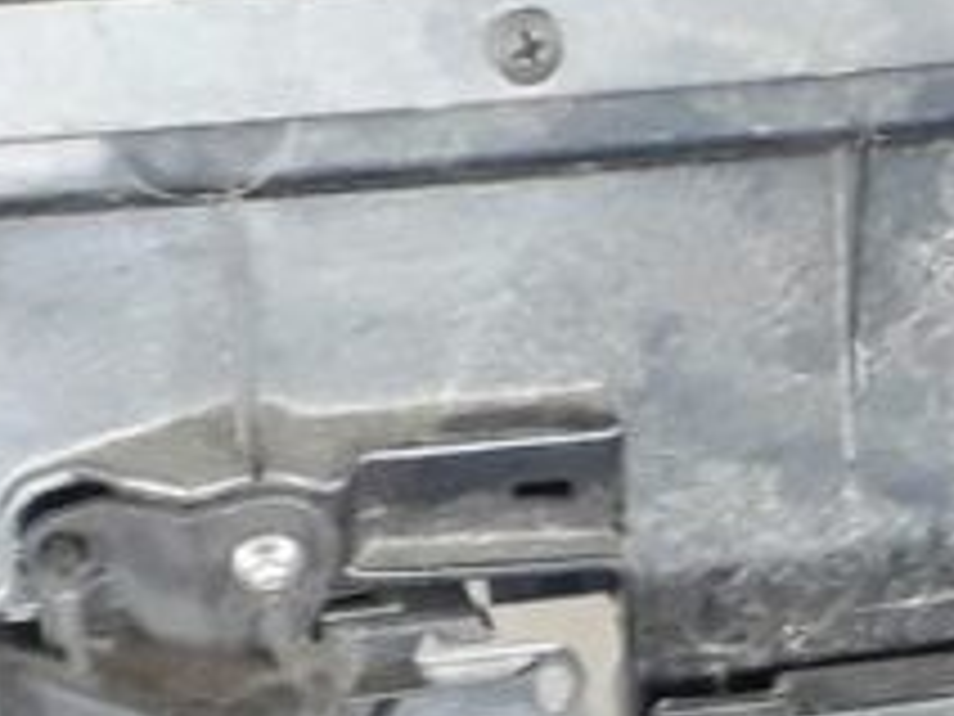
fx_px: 4906
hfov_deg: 11.1
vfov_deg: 8.1
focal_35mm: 178
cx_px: 801
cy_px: 1297
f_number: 1.9
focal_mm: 3.6
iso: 200
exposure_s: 1/33
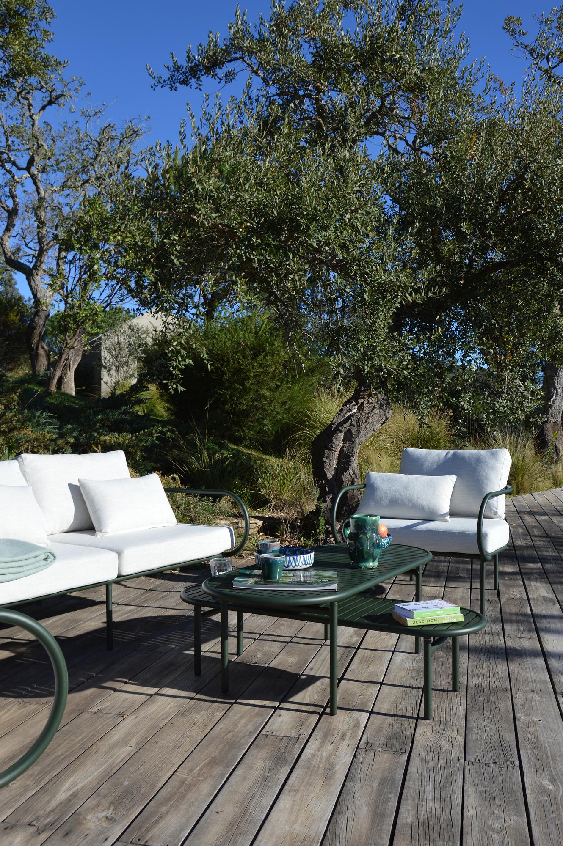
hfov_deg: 41.6
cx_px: 282
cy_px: 423
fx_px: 740
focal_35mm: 32
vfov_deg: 59.5
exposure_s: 1/250
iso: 100
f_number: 8
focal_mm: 21
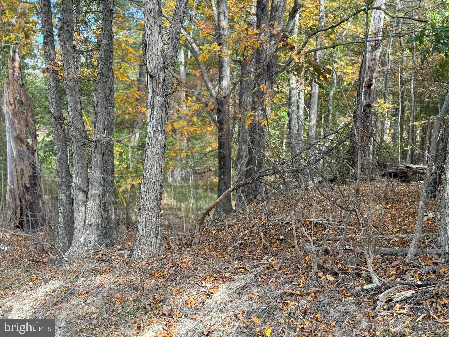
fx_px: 623
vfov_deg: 30.3
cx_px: 224
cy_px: 168
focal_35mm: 48
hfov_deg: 39.7
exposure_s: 1/329
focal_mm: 6.76
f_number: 1.78
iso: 64
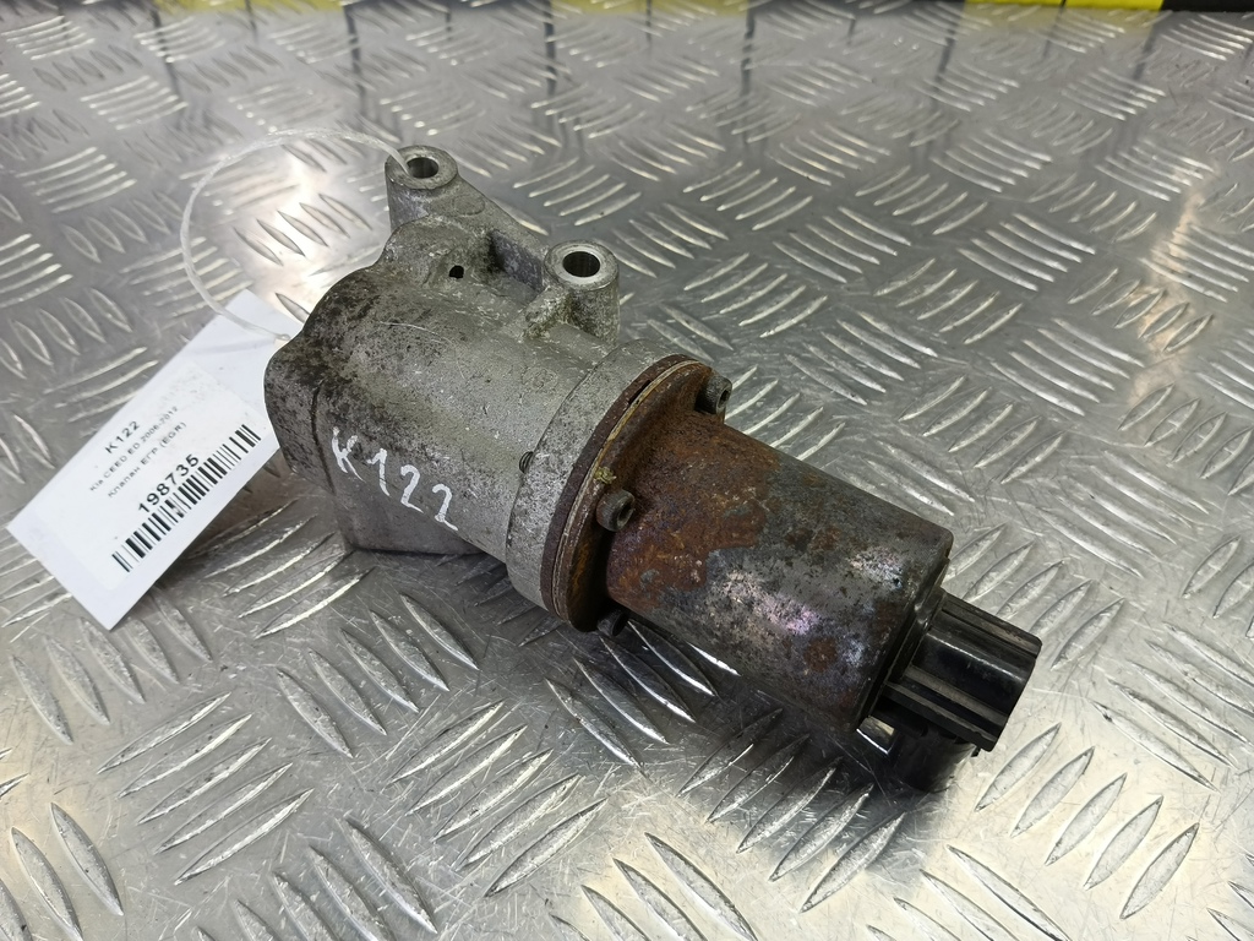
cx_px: 627
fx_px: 833
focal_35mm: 23
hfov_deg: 73.9
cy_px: 470
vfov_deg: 58.9
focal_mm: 4.11
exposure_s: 1/50
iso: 121
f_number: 1.6
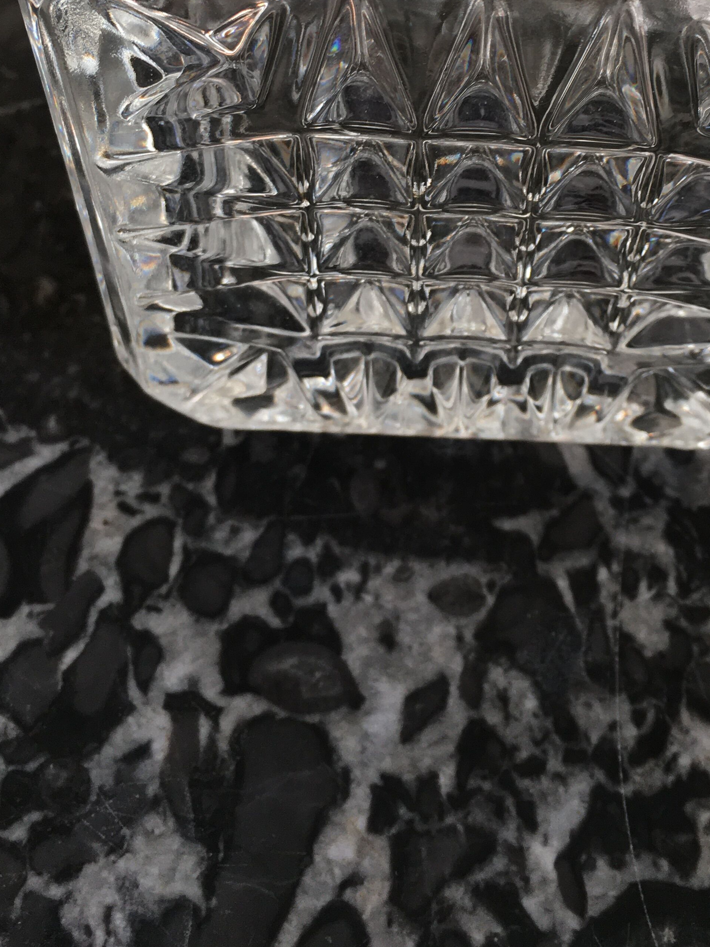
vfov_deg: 39.7
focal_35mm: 46
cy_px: 199
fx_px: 1258
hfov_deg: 31.2
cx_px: 478
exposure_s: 1/100
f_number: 2.2
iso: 40
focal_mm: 4.15
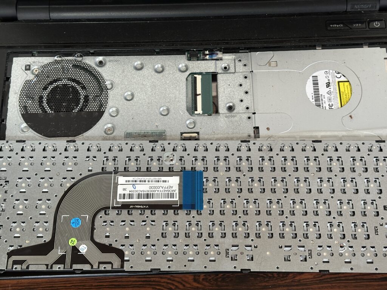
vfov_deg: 30.3
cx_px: 194
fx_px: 537
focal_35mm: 48
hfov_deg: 39.7
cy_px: 145
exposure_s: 1/33
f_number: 1.78
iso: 320
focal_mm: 6.86
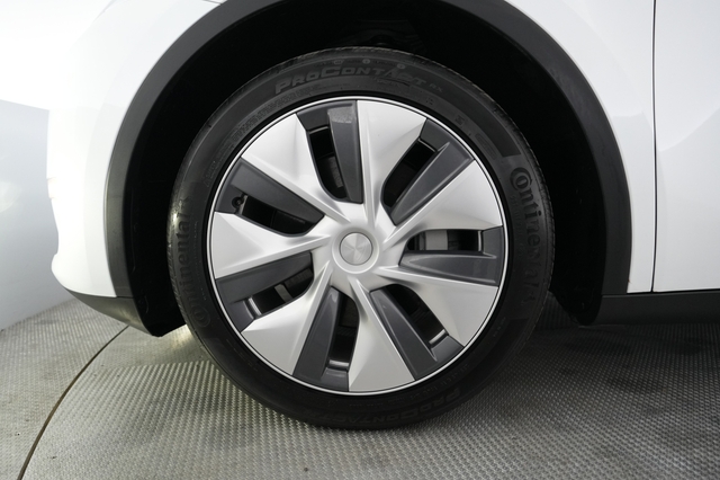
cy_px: 240
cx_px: 360
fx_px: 480
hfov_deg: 73.8
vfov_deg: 53.1
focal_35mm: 24
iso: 2500
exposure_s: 1/160
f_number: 2.8
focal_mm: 24
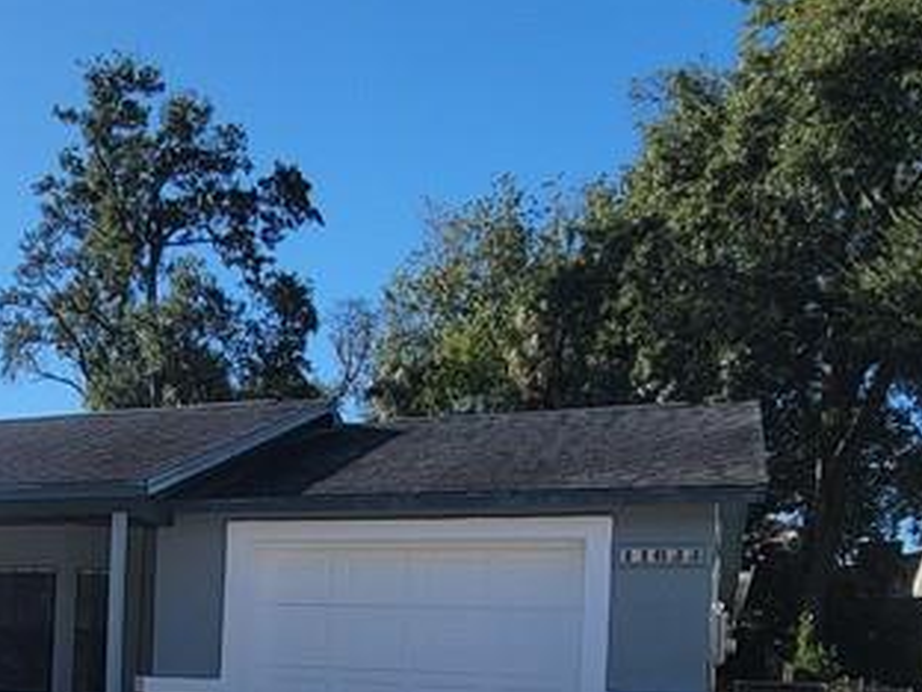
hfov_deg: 41.2
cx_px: 89
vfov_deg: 32.0
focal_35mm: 42
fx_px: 1119
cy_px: 674
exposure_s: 1/2000
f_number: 2.2
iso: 50
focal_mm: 2.2
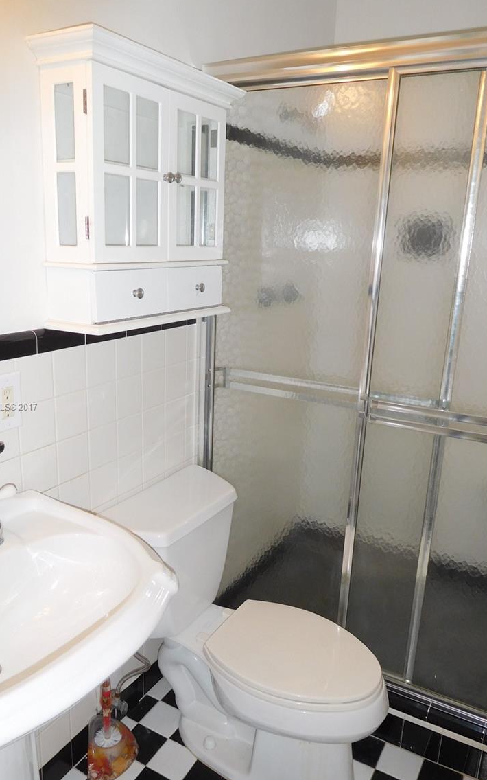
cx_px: 219
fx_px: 595
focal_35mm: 28
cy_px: 407
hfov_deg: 44.5
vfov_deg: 66.4
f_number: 3.4
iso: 200
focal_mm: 4.5
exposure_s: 1/30
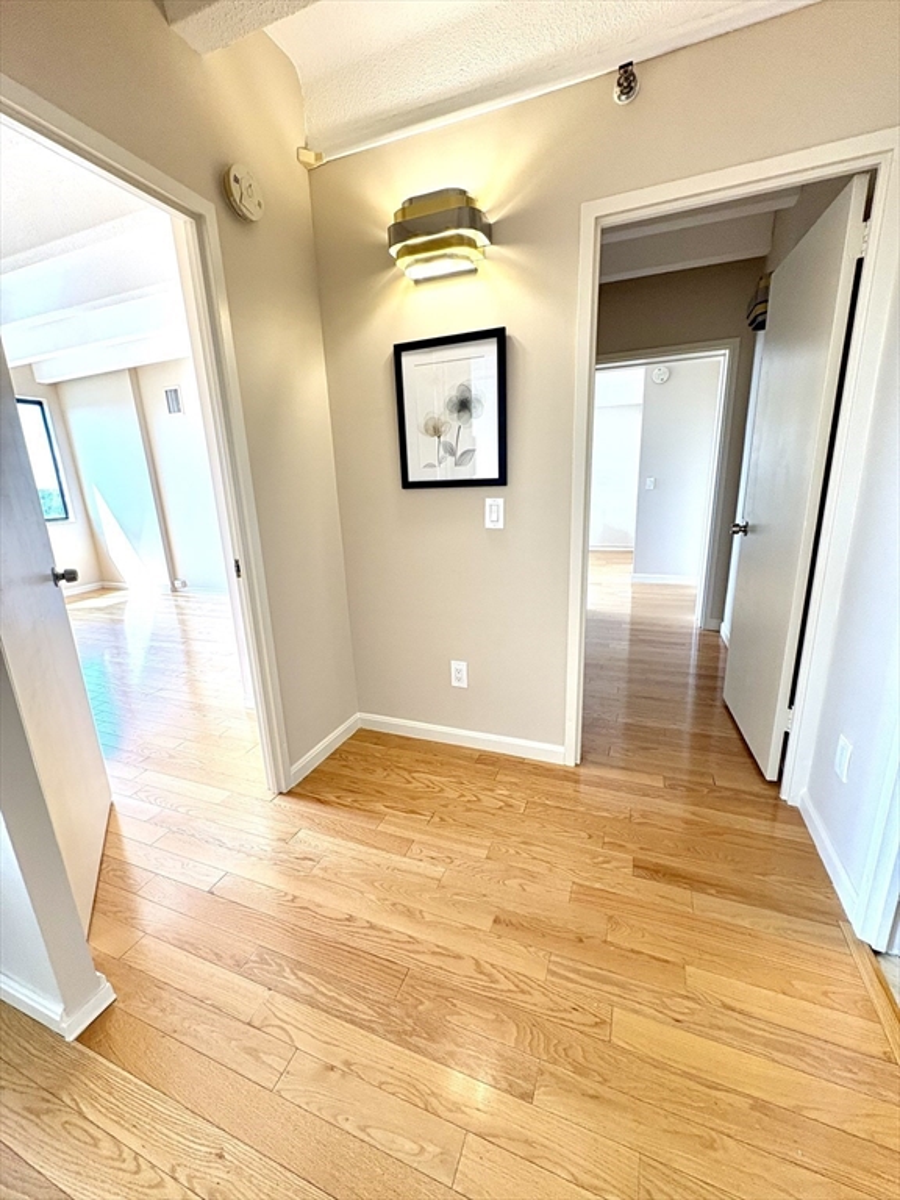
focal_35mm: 14
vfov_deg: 102.1
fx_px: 485
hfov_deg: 85.7
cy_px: 600
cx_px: 450
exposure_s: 1/120
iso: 200
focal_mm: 2.22
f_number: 2.2
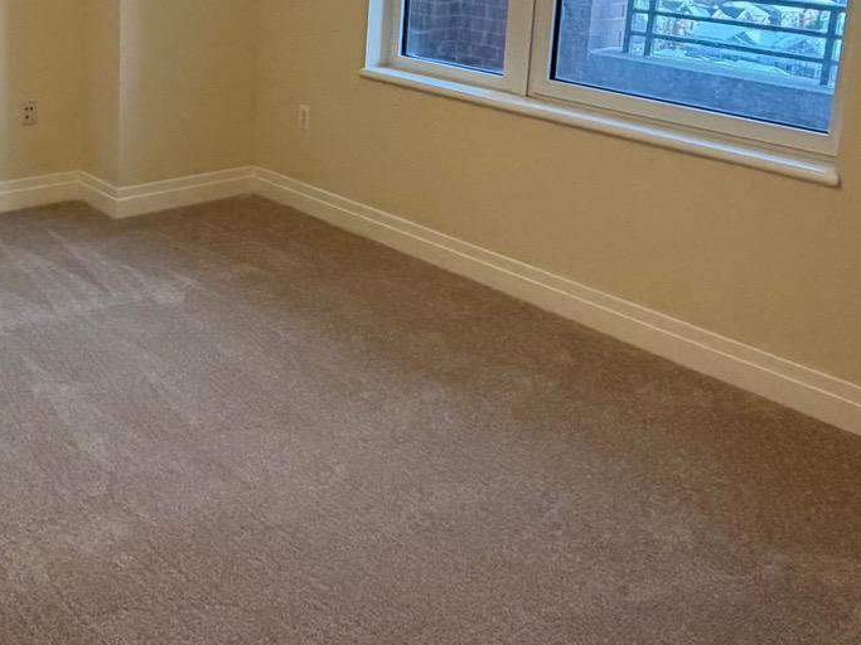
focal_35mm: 42
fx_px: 1044
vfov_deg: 33.0
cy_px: 100
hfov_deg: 44.3
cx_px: 310
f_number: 2.2
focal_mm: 2.22
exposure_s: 1/120
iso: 250
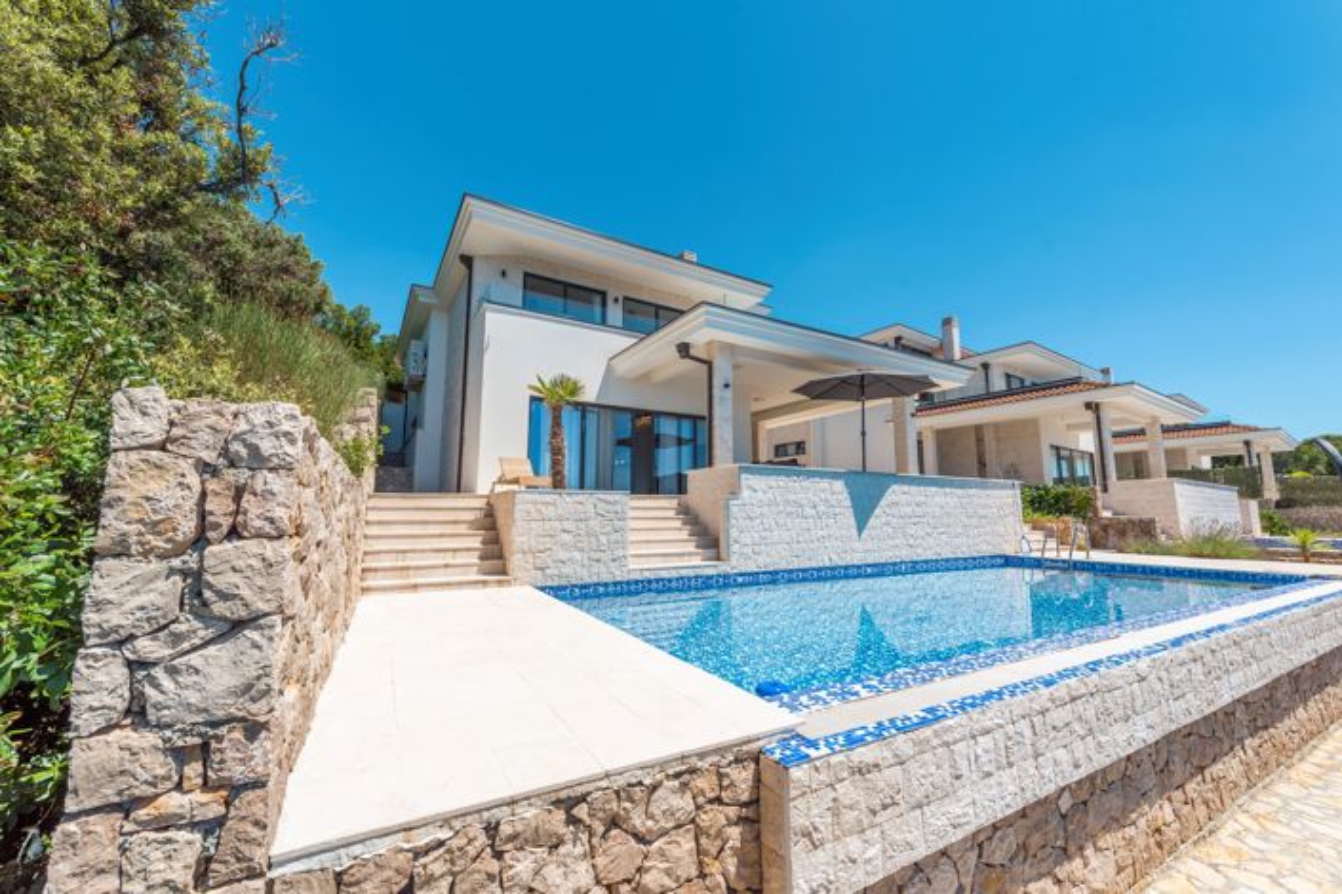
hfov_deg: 104.3
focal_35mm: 14
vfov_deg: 81.2
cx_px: 671
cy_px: 447
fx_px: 522
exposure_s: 1/800
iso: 100
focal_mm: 14
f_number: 5.6
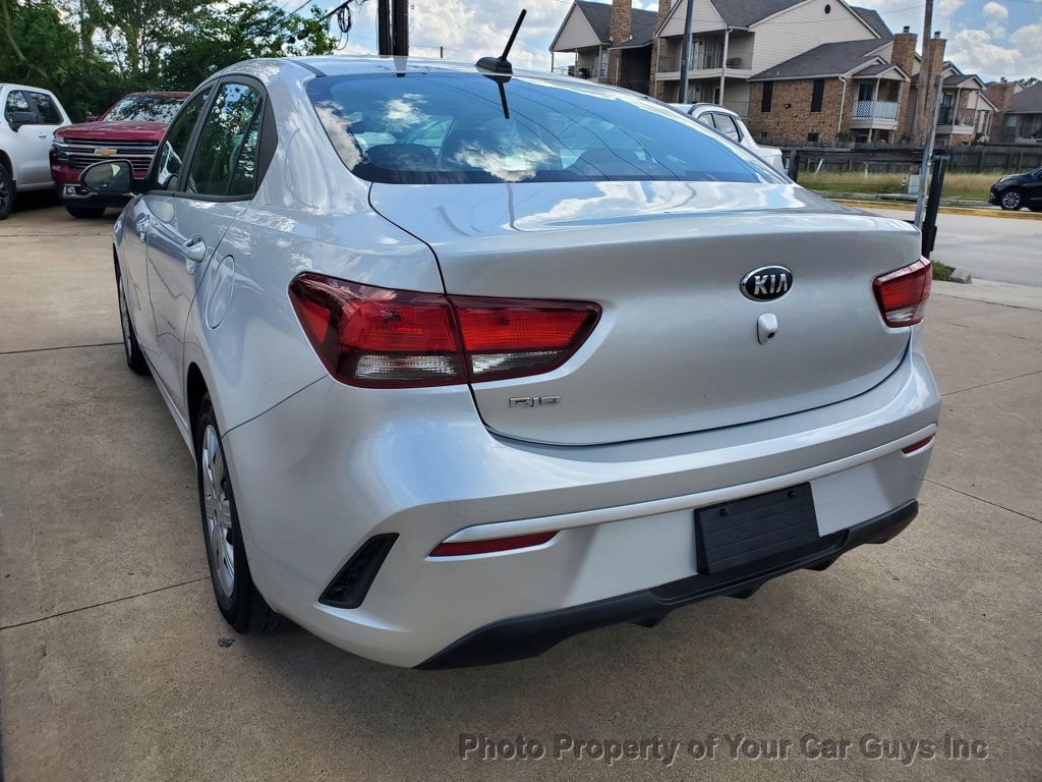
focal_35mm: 26
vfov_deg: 53.1
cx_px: 521
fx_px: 783
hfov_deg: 67.3
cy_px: 391
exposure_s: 1/854
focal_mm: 4.3
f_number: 2.4
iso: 50
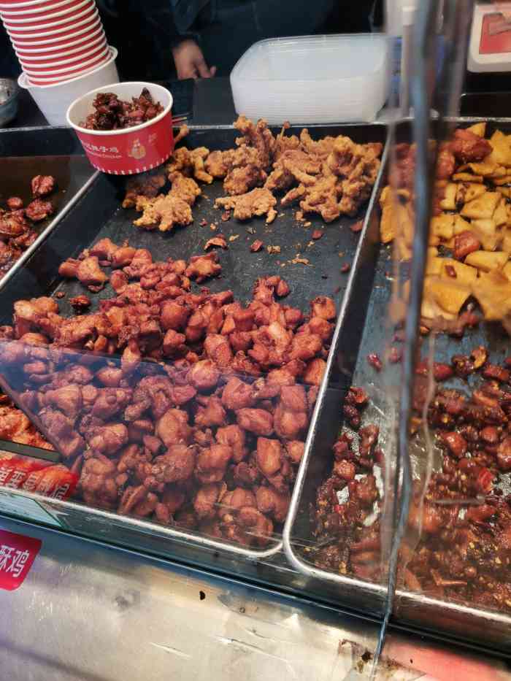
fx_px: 512
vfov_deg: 67.3
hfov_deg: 53.1
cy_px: 340
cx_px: 256
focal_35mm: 26
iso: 50
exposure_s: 1/172
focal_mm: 4.75
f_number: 1.8
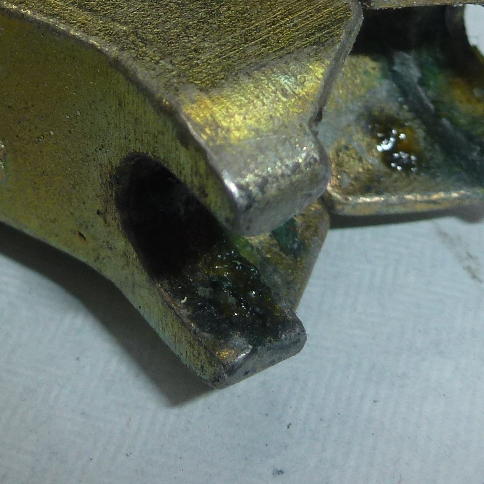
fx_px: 1139
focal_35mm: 72
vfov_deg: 22.7
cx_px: 105
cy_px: -39
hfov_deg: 23.7
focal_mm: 4.3
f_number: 3.3
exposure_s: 1/100
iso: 100
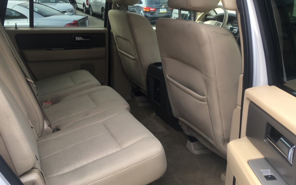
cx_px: 145
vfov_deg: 36.0
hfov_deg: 55.3
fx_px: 282
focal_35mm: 35
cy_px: 64
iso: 25
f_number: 2.2
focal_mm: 4.15
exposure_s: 1/169
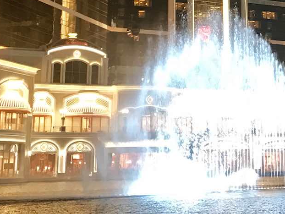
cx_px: 217
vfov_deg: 15.5
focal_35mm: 90
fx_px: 741
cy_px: -72
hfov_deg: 21.6
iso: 64
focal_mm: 3.99
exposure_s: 1/17
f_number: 1.8
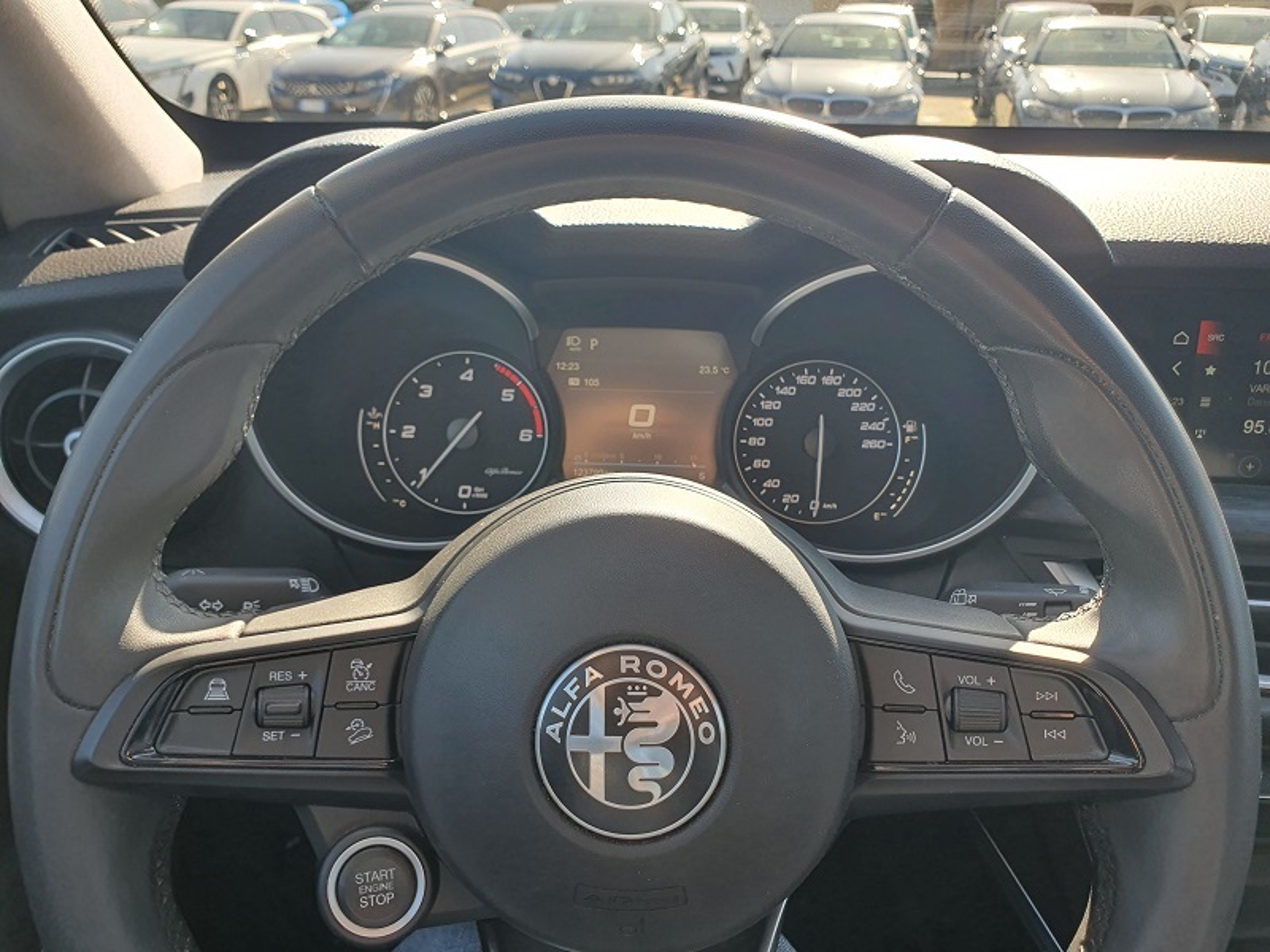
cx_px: 635
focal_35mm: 26
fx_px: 954
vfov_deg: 53.1
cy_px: 476
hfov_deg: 67.3
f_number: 2.4
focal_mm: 4.32
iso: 50
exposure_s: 1/165
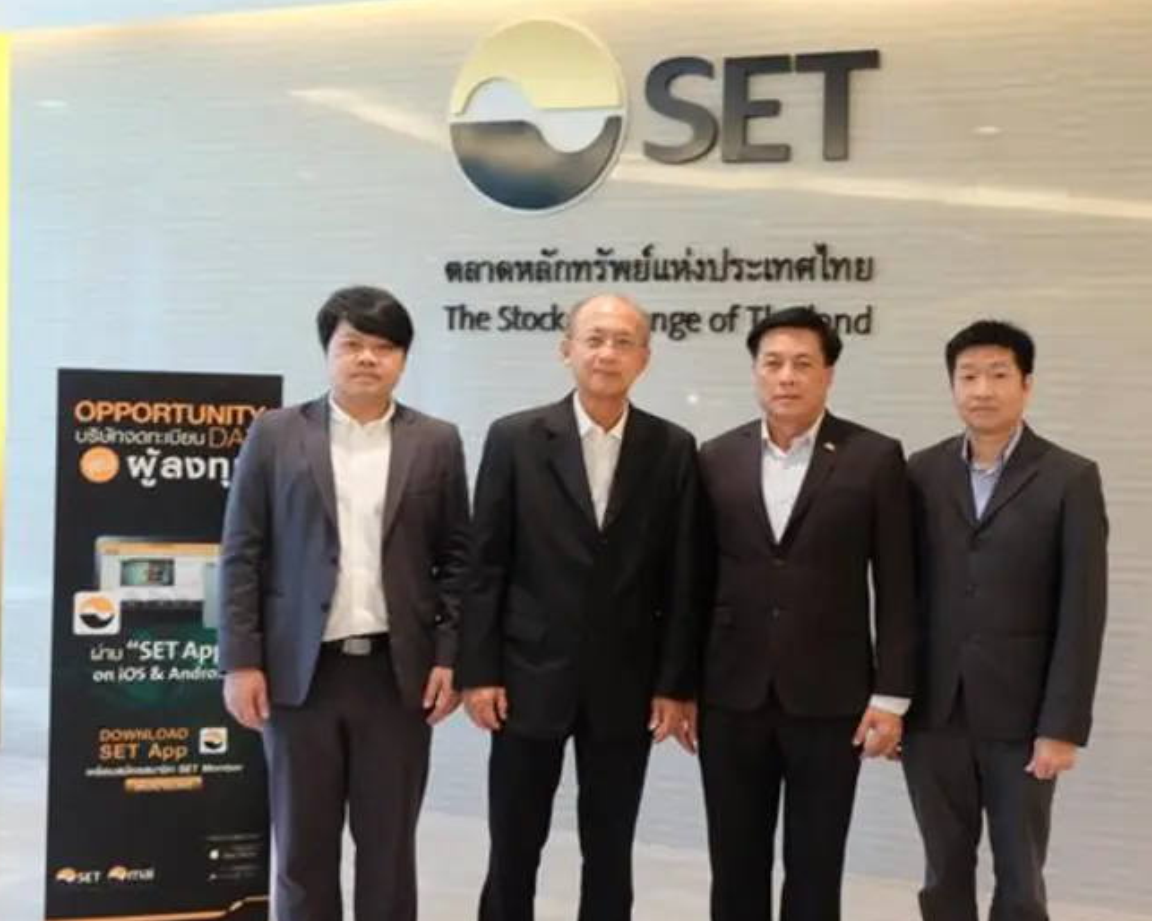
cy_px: 462
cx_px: 675
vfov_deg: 36.5
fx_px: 1397
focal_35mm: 41
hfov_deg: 44.6
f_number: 4.2
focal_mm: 24.3
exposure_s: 1/15
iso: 640
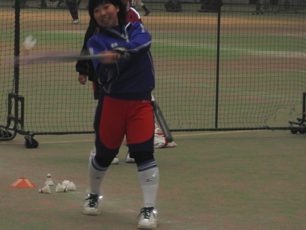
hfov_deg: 9.5
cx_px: 120
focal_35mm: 208
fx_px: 1840
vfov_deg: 7.1
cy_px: 132
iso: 360
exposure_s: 1/60
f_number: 5.2
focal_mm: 30.5
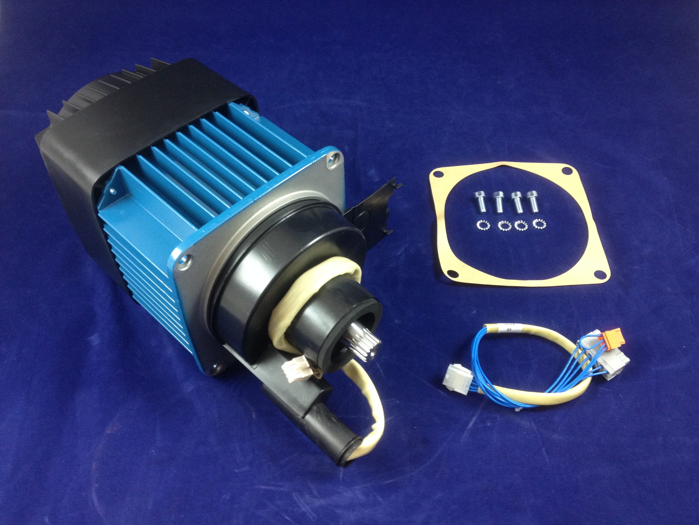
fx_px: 707
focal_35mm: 35
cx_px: 350
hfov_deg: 52.6
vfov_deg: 40.7
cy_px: 262
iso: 100
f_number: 2.4
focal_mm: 4.28
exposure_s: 1/20
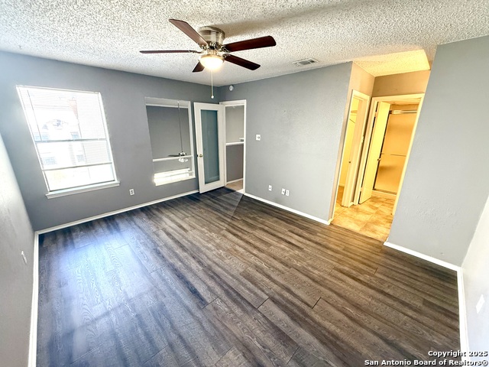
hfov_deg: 102.1
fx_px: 198
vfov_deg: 85.7
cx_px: 244
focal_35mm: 14
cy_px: 184
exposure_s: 1/60
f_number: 2.2
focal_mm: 2.22
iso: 500
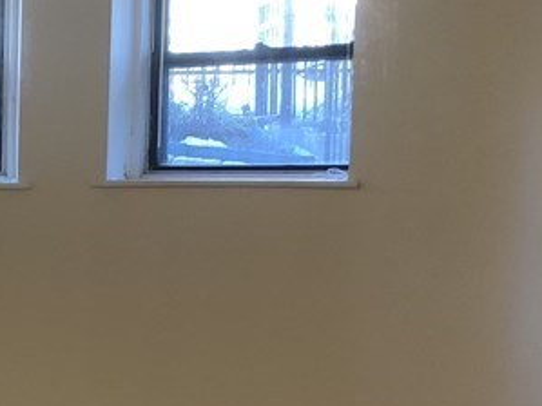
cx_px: -152
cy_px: 372
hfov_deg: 19.0
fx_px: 1503
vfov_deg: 15.2
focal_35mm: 96
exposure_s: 1/24
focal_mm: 3.99
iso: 40
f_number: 1.8
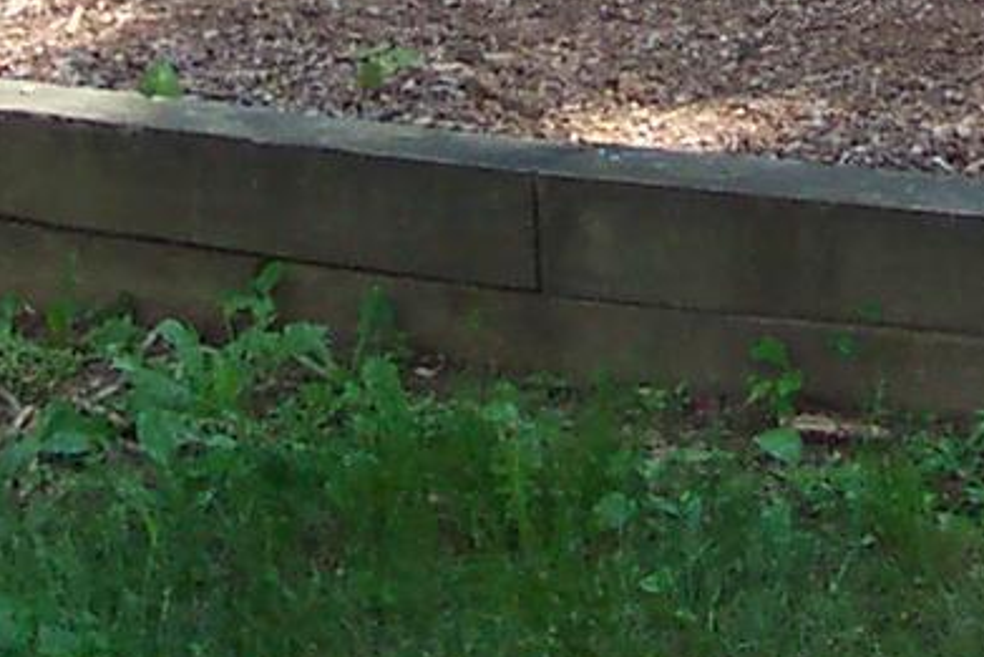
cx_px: 1404
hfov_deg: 10.1
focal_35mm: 199
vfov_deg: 6.6
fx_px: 5441
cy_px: -812
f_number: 2.8
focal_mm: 8
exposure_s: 1/500
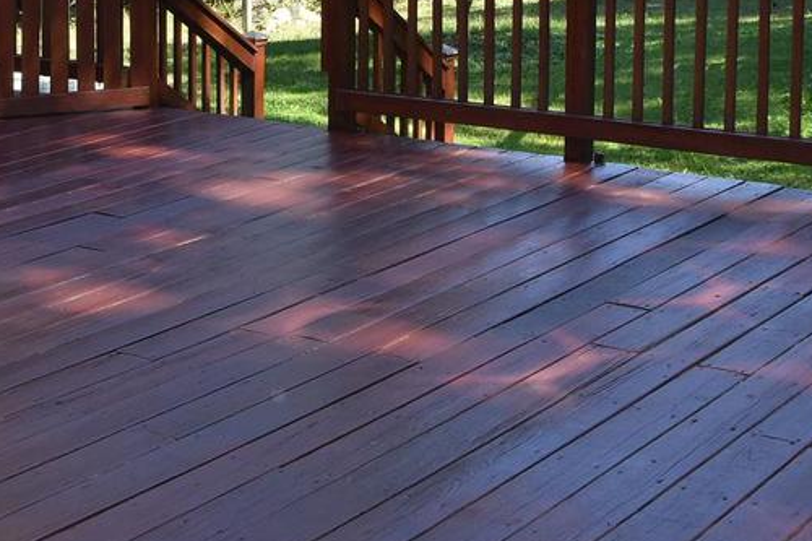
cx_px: 71
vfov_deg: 18.0
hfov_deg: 26.6
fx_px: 1656
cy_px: -19
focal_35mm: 73
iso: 200
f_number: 7.1
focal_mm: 17
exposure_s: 1/250
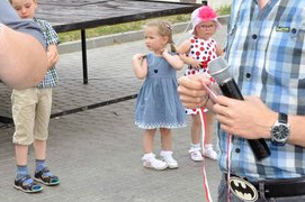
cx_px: 65
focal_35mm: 104
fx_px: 882
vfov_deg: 13.1
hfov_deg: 19.4
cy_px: 59
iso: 640
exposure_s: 1/200
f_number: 14
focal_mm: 29
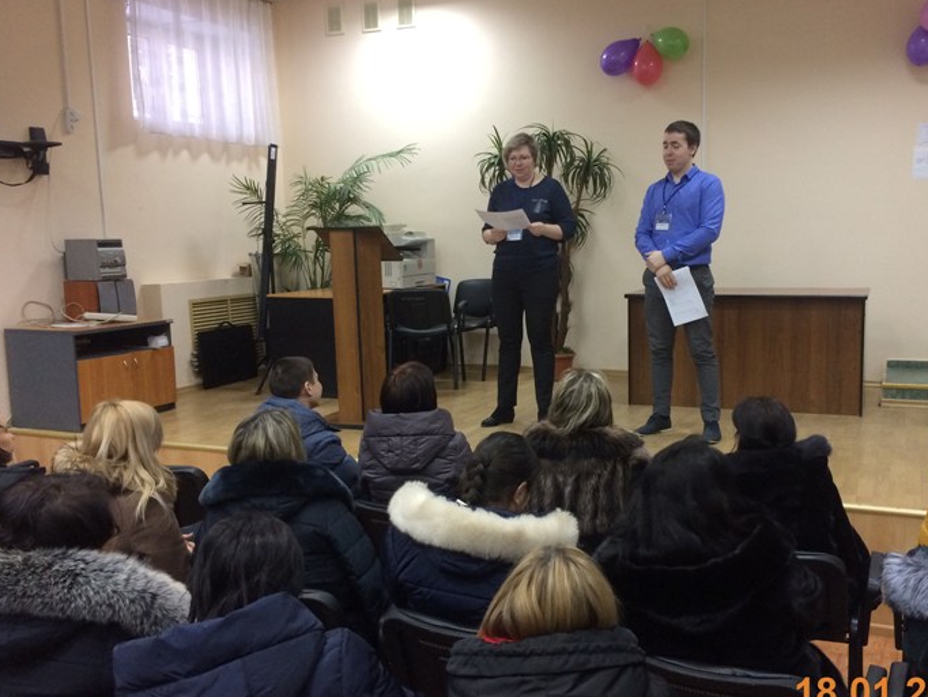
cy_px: 354
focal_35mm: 34
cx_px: 528
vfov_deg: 41.8
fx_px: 912
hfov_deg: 53.8
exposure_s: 1/33
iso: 200
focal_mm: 4.15
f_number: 2.2
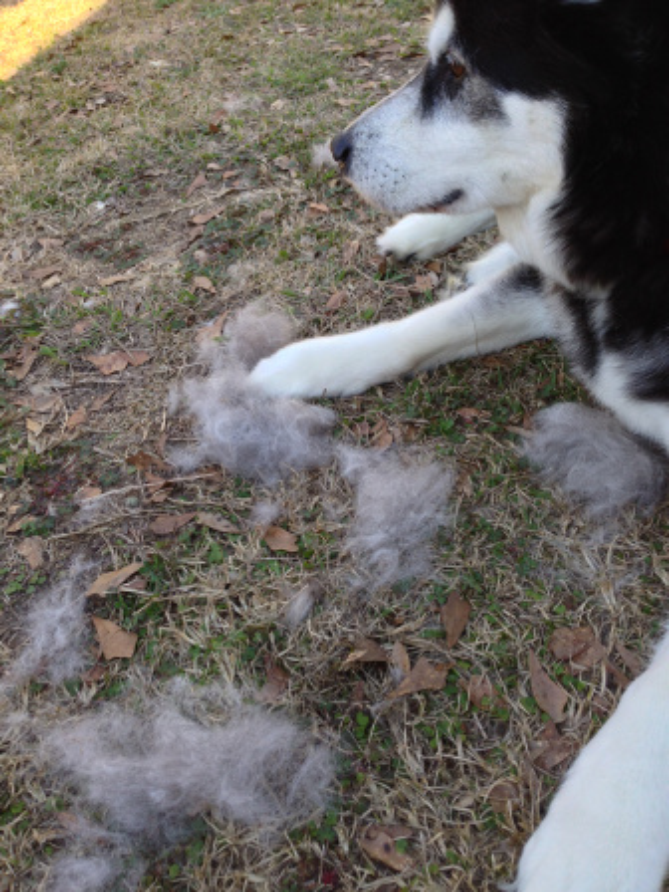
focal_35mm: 33
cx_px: 334
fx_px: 850
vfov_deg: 55.4
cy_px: 446
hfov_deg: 42.9
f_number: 2.4
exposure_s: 1/152
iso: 50
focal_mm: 4.12
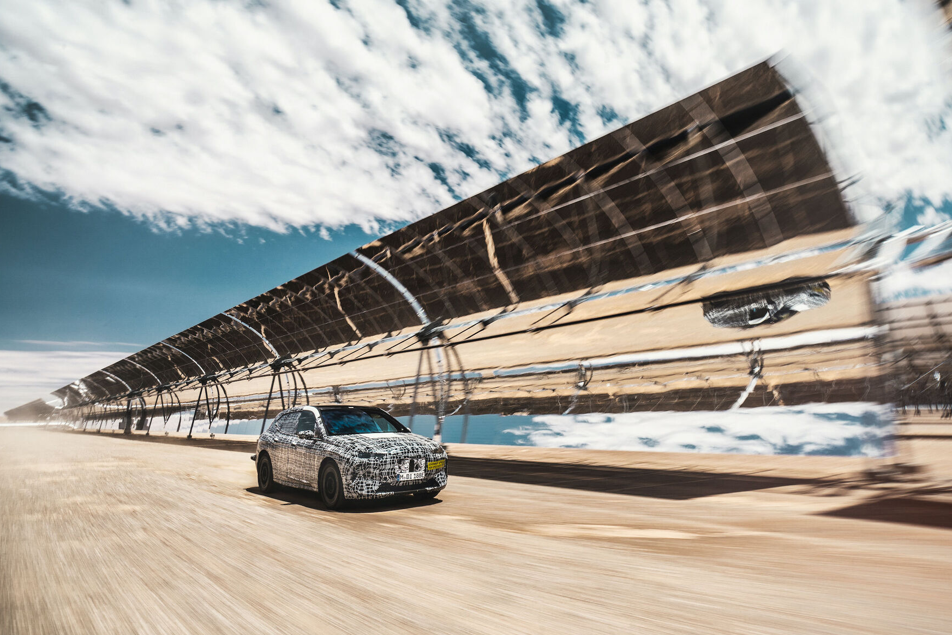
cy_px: 323
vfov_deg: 57.2
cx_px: 512
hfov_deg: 78.4
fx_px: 582
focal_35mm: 22
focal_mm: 20
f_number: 20
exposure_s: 1/25
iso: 100
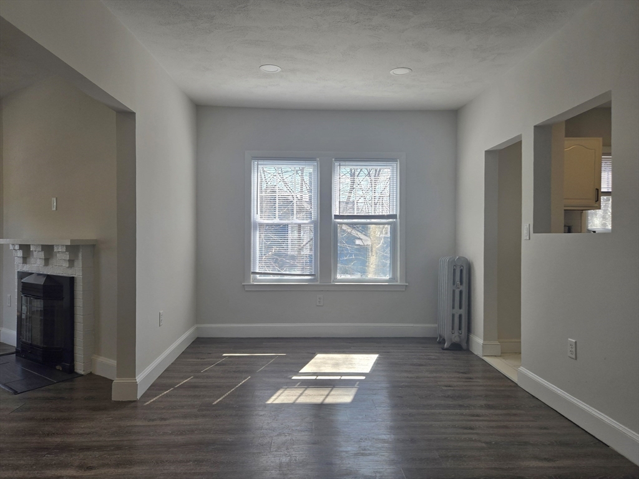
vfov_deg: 58.9
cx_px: 320
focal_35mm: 23
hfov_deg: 73.9
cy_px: 240
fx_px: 425
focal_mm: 5.4
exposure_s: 1/263
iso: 25
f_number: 1.8
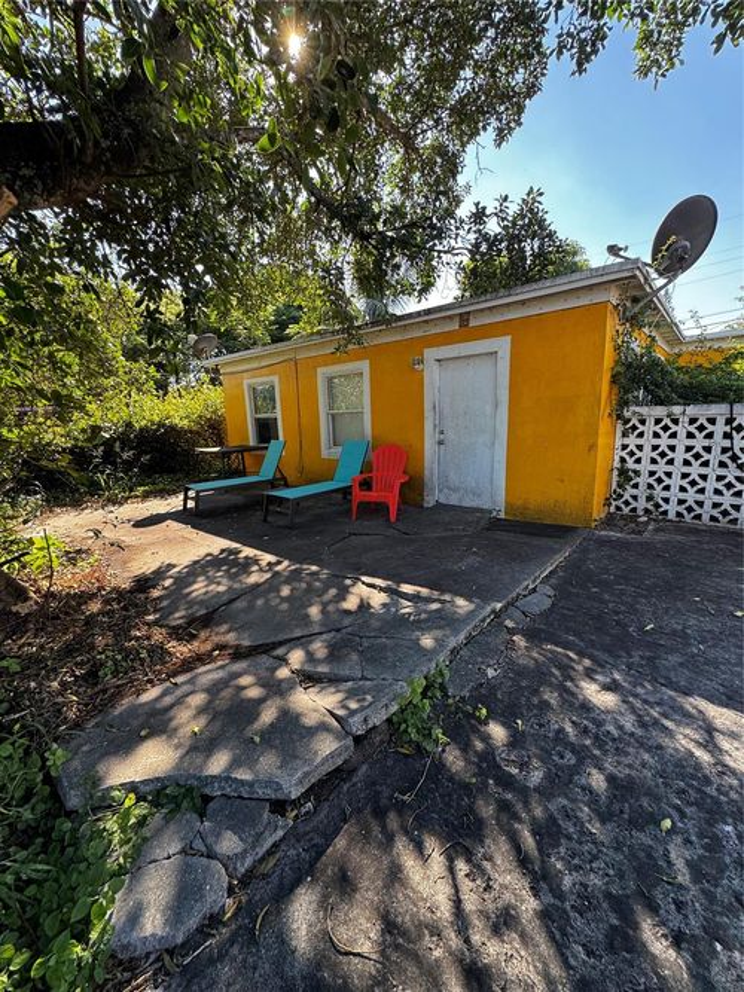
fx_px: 401
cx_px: 372
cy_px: 496
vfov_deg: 102.1
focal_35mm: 14
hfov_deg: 85.7
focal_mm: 2.22
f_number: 2.2
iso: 40
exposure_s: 1/110
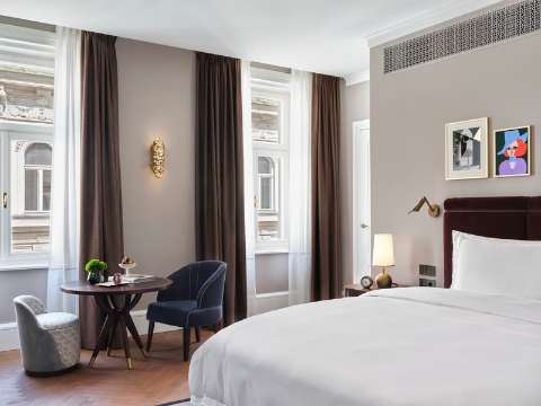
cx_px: 270
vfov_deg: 42.9
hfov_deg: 55.4
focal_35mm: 33
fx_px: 516
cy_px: 203
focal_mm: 41.1
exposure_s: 1/2.5
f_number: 16
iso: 400
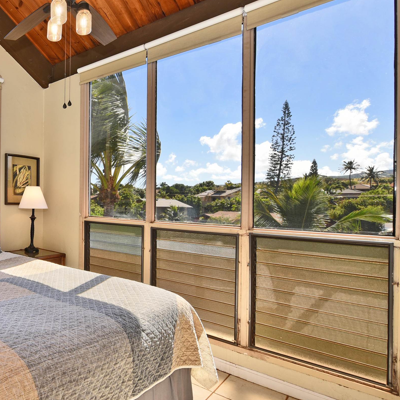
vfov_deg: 67.3
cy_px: 198
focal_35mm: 23
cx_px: 38
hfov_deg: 57.5
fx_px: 301
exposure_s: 1/160
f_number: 6.3
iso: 100
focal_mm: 14
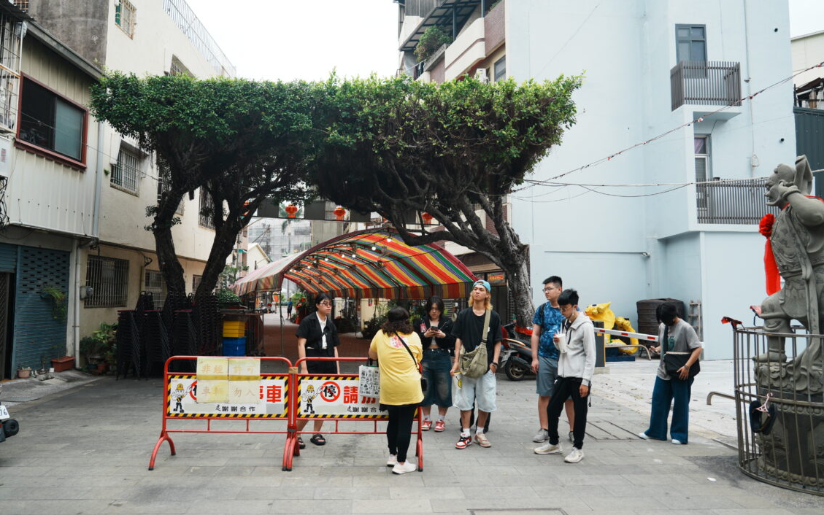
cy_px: 250
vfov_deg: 47.6
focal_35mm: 26
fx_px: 584
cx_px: 390
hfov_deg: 70.4
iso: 125
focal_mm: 24
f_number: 4
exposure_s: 1/500
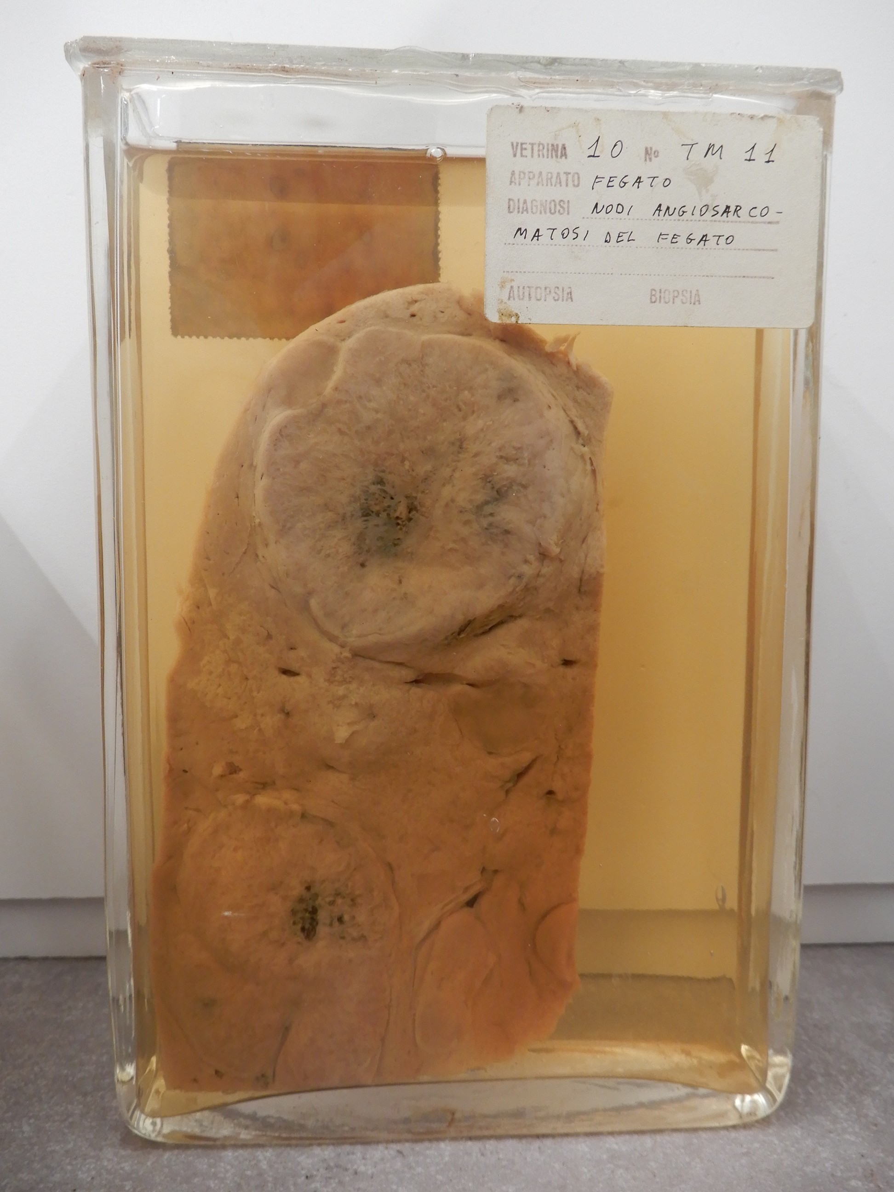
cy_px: 596
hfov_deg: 56.8
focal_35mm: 24
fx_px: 826
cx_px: 447
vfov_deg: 71.6
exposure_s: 1/30
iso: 250
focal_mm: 4.3
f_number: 3.4
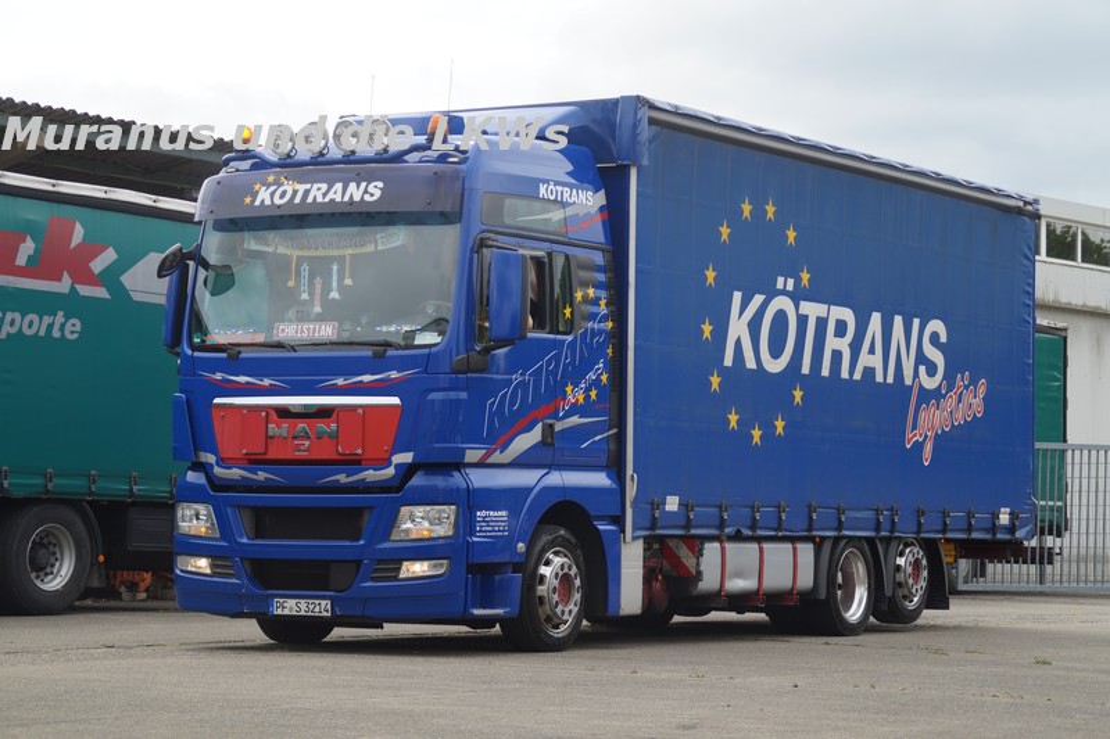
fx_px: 3237
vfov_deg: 13.0
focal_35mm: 105
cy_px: 370
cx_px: 555
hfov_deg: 19.5
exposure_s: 1/250
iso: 100
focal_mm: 70
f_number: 6.3
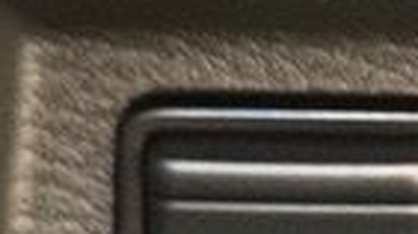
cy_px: -15
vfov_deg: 3.2
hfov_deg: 5.5
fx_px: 4197
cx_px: 1035
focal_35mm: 379
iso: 320
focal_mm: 6.76
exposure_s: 1/40
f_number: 1.78
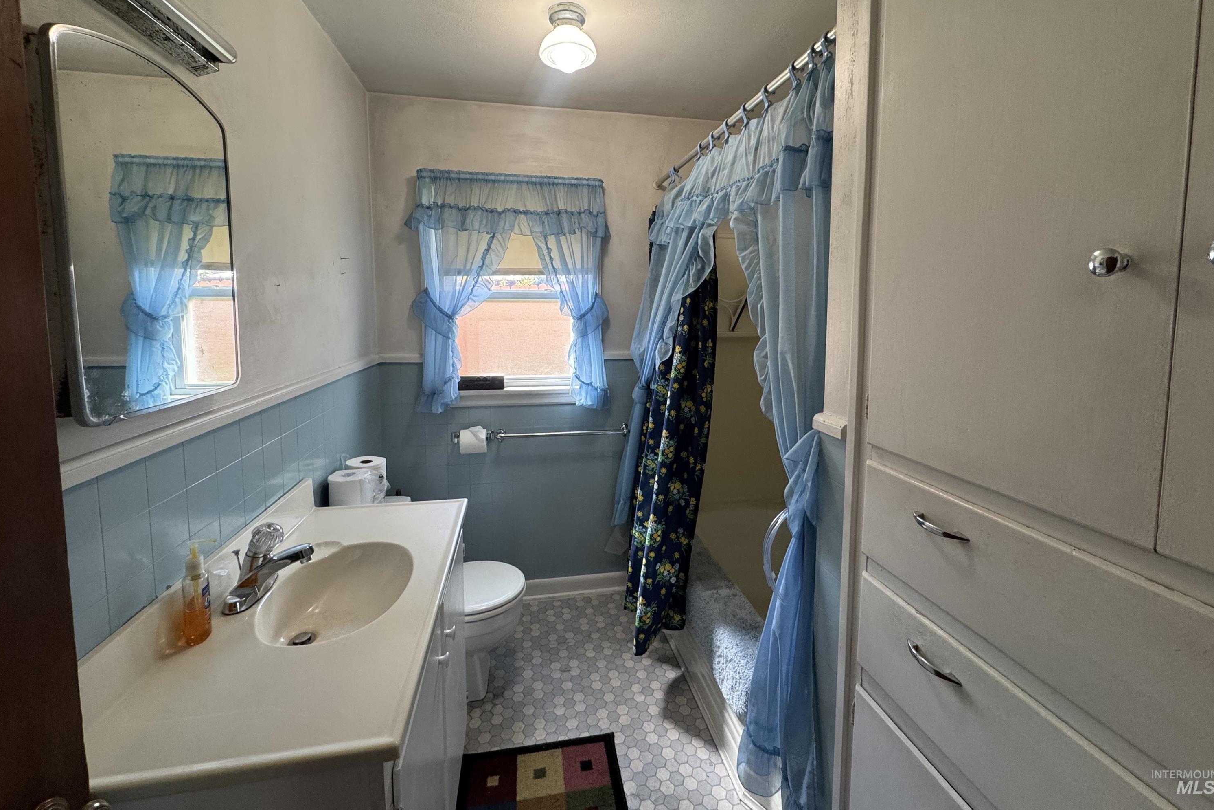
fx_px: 506
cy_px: 348
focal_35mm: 15
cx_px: 620
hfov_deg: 100.4
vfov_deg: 76.9
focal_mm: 2.22
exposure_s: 1/120
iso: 200
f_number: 2.2
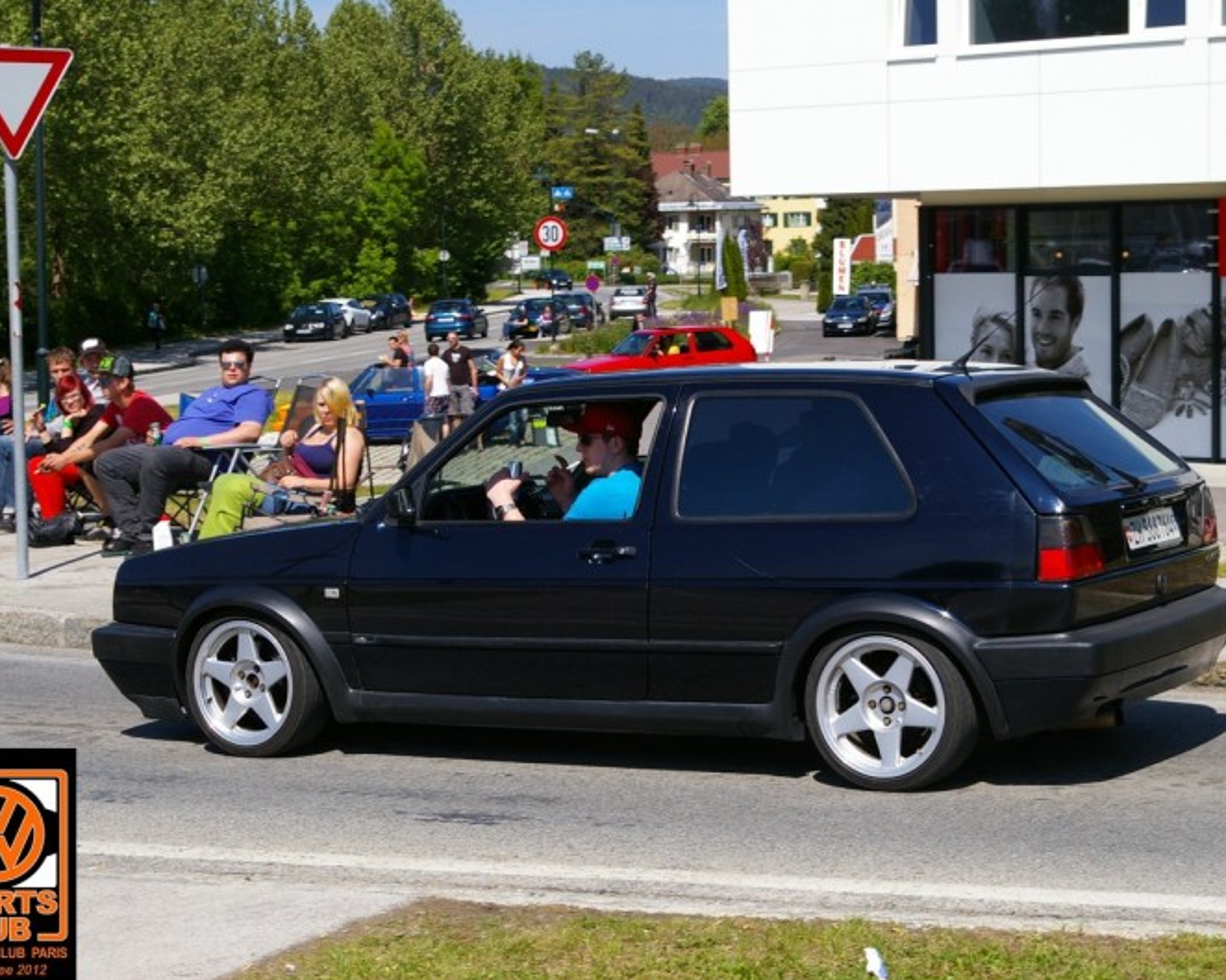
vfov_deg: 20.0
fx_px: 2777
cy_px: 492
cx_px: 657
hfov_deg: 24.9
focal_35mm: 77
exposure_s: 1/250
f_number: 9.5
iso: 200
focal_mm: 45
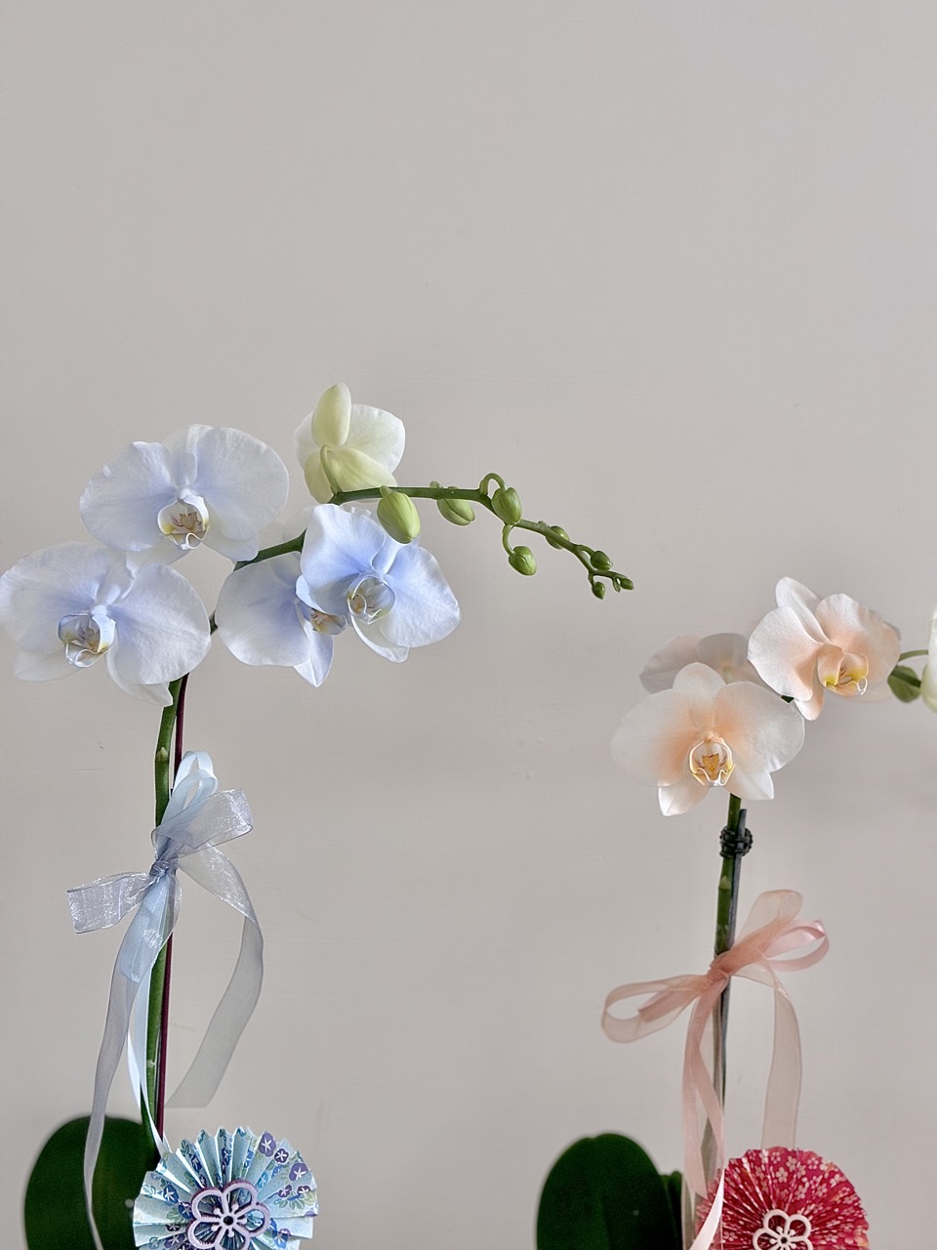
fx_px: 1877
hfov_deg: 28.0
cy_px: 625
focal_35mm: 52
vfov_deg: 36.8
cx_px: 468
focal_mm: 5.96
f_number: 1.6
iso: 100
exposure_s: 1/60
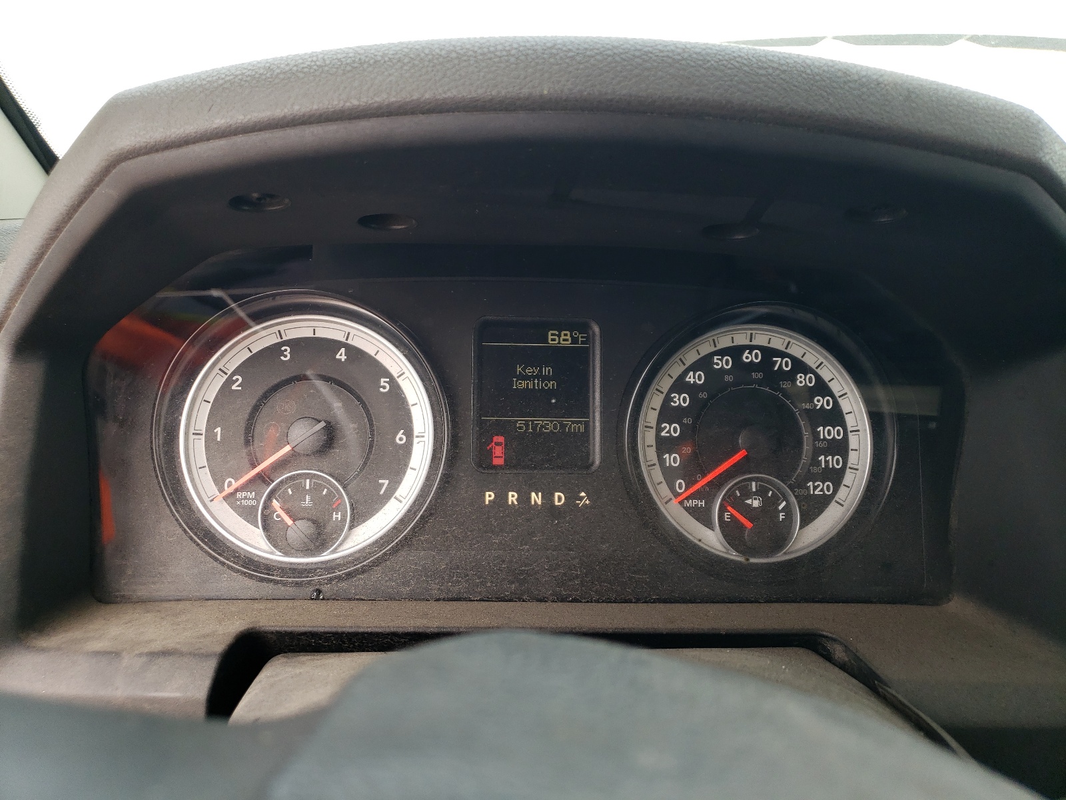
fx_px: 801
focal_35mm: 26
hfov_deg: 67.3
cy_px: 400
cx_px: 533
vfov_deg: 53.1
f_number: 1.5
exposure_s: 1/189
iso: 50
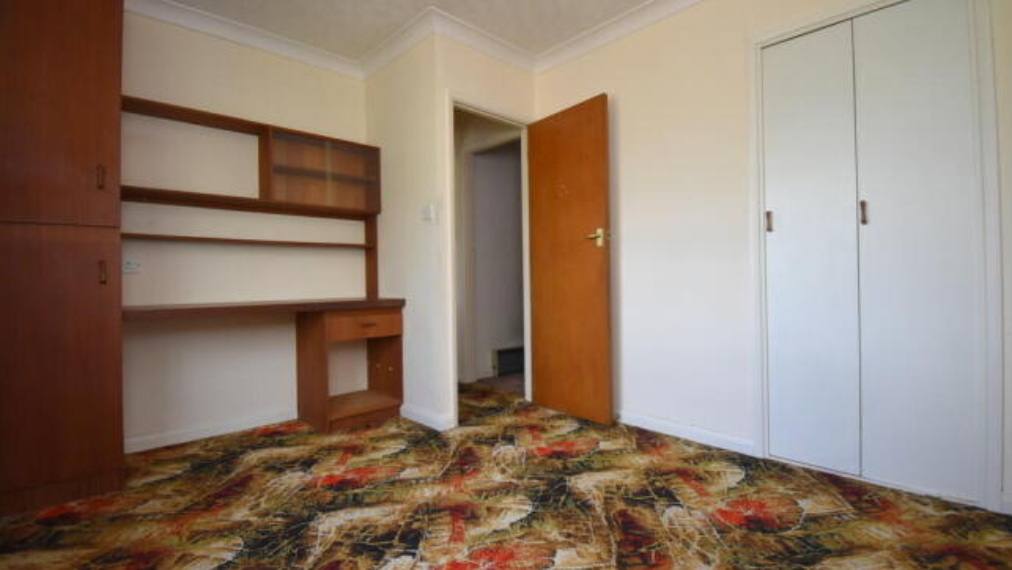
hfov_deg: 99.4
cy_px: 281
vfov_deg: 67.1
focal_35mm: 16
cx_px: 514
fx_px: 429
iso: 800
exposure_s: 1/160
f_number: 4.5
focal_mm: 10
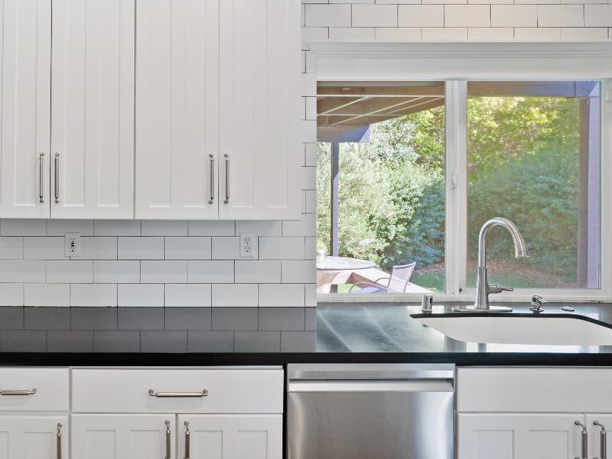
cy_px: 169
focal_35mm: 31
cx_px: 101
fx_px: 548
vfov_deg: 45.0
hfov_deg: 53.4
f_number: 7.1
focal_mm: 19
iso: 160
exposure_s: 1/13
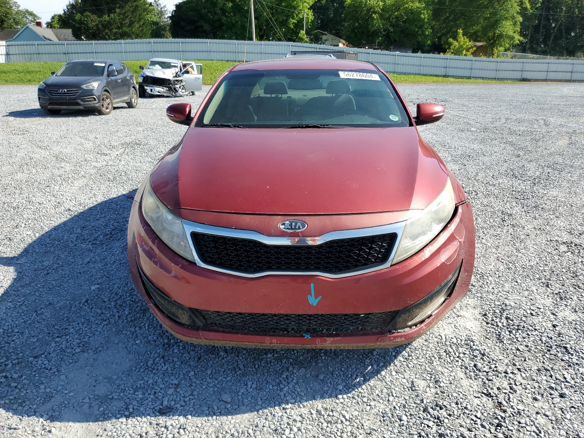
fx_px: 439
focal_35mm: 26
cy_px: 219
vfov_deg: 53.1
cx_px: 292
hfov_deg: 67.3
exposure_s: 1/2000
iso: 50
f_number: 1.5
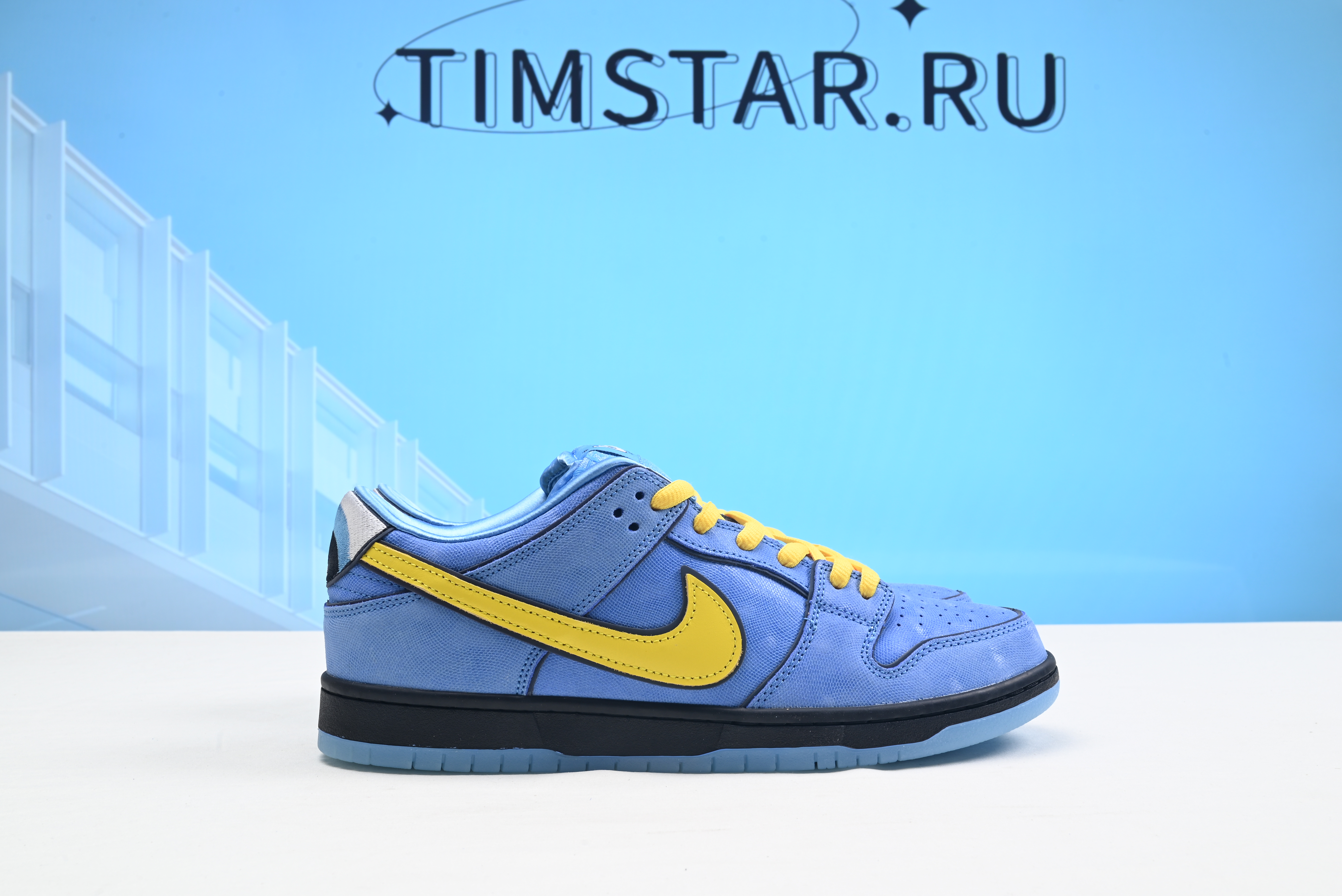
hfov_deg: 50.7
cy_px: 448
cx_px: 671
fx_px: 1417
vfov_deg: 35.1
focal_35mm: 38
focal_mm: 38
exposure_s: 1/2
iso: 100
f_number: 16
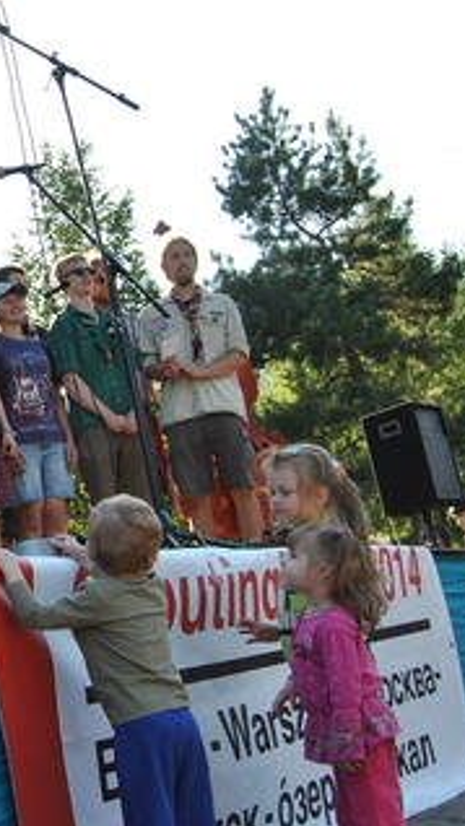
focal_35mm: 57
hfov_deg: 18.7
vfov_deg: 36.5
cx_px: -223
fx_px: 1249
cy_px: 345
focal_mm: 18
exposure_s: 1/125
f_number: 5.6
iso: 100
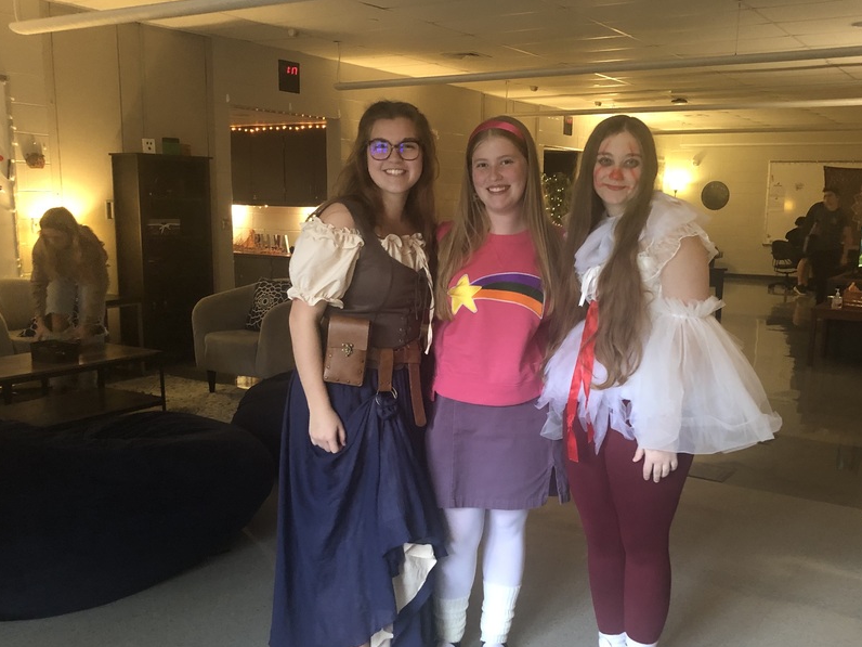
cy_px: 380
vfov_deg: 39.5
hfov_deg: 51.3
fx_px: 896
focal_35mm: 36
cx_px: 479
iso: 100
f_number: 1.8
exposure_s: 1/11
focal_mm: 3.99
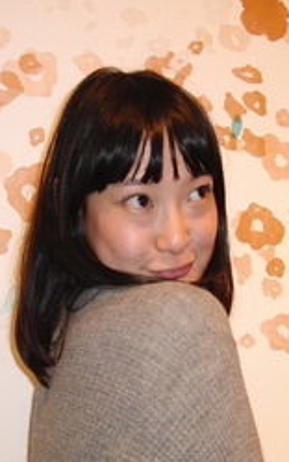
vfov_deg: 32.4
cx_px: 172
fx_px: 793
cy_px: 241
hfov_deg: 20.6
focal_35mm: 63
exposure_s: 1/80
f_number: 3.6
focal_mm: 6.42
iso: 400
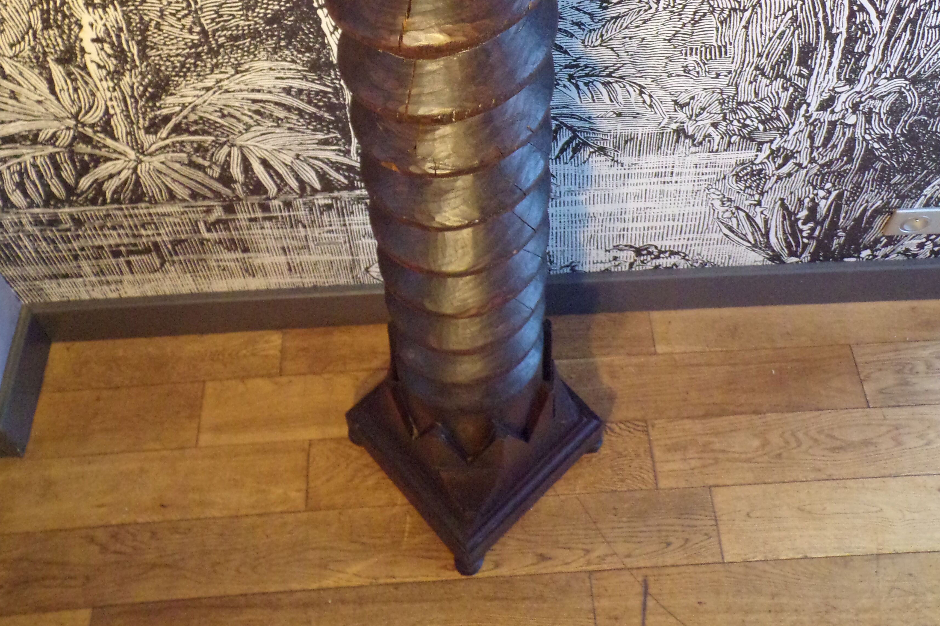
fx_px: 1018
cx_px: 468
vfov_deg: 32.2
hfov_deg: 49.6
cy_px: 43
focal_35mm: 39
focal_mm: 5
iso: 714
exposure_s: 1/17
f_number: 3.1
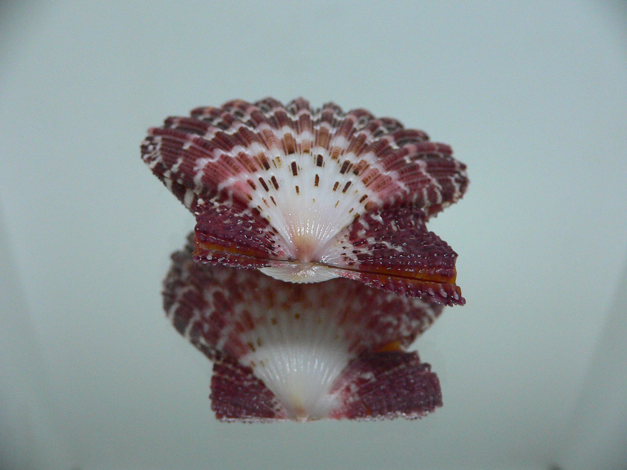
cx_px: 314
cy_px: 235
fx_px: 634
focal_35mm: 35
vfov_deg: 40.7
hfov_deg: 52.6
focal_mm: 4.6
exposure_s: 1/50
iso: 200
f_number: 2.8
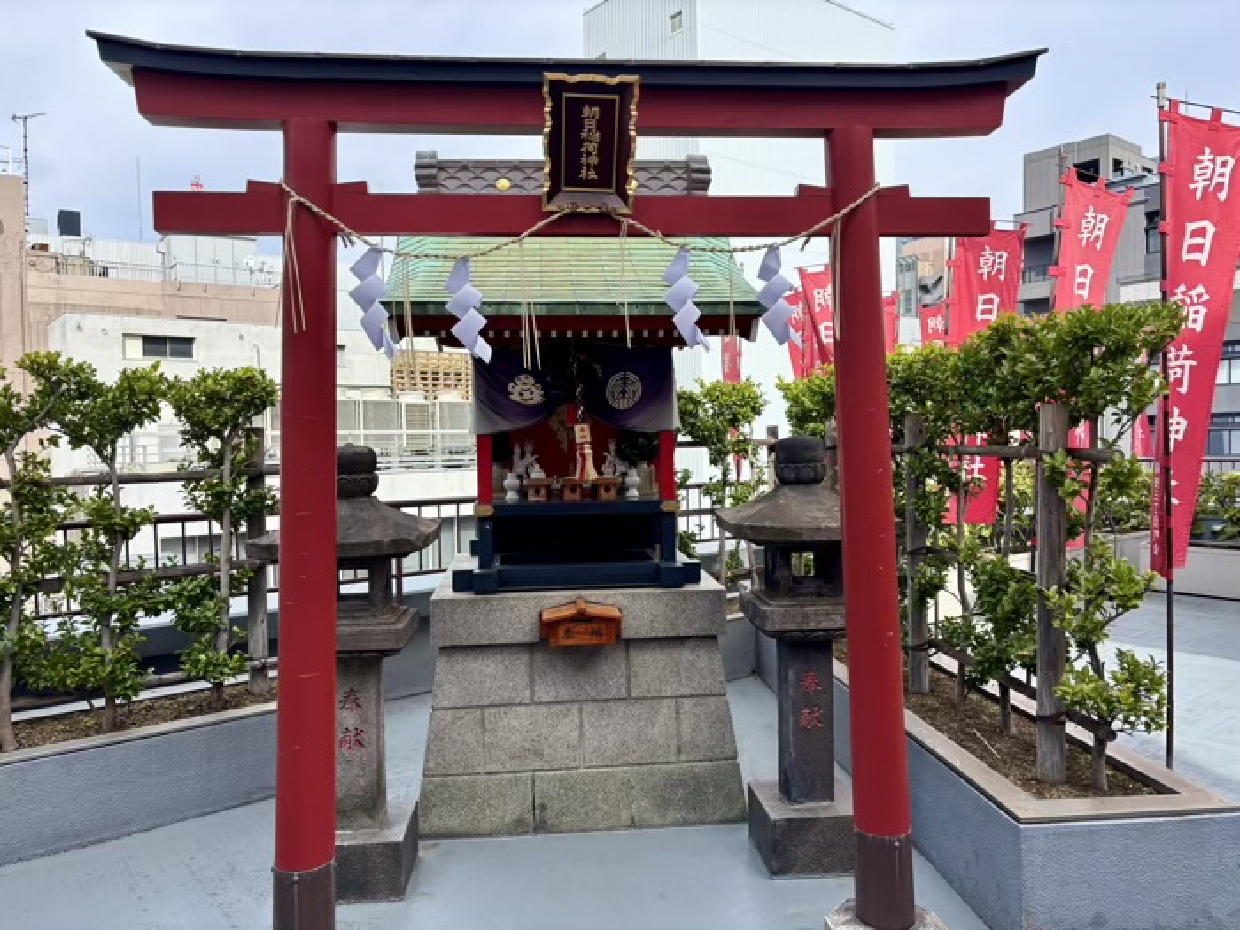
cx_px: 620
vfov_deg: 53.1
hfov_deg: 67.3
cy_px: 465
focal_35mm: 26
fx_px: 931
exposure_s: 1/1362
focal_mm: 5.96
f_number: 1.6
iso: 50
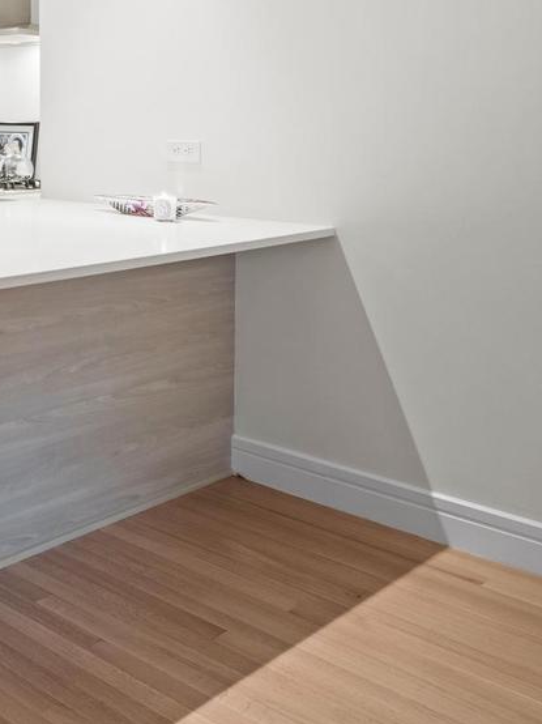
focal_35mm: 40
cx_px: -355
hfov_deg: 24.0
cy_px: 102
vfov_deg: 43.6
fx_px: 836
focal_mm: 16
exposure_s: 1/4
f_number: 4
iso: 640
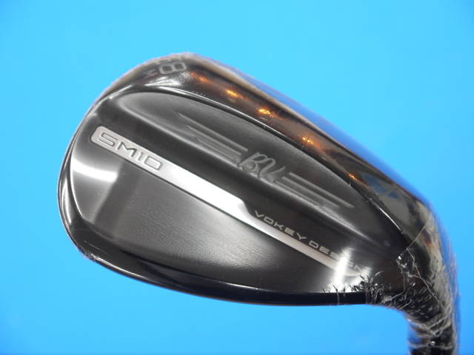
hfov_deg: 23.3
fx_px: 1150
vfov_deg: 17.6
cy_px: 178
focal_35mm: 84
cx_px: 237
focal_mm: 42
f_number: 5.6
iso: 640
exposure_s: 1/80
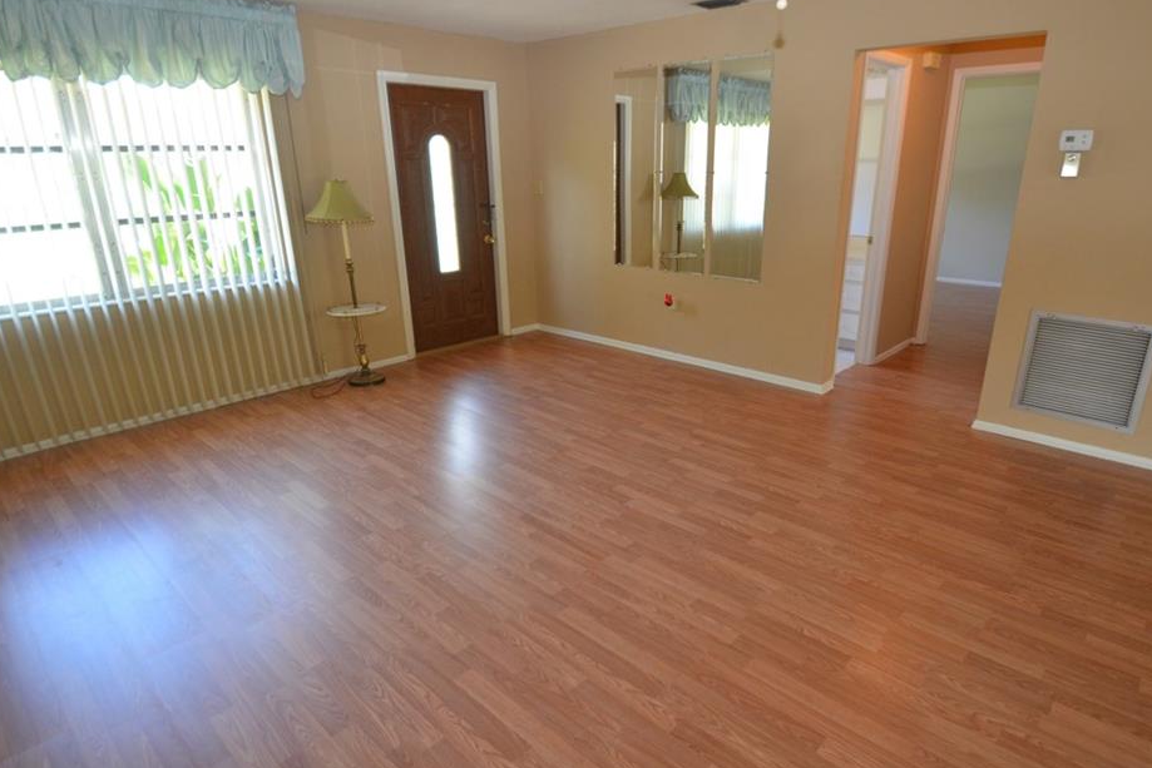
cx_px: 604
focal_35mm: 20
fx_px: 640
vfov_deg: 62.0
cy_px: 384
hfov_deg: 83.9
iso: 900
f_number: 4
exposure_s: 1/60
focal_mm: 12
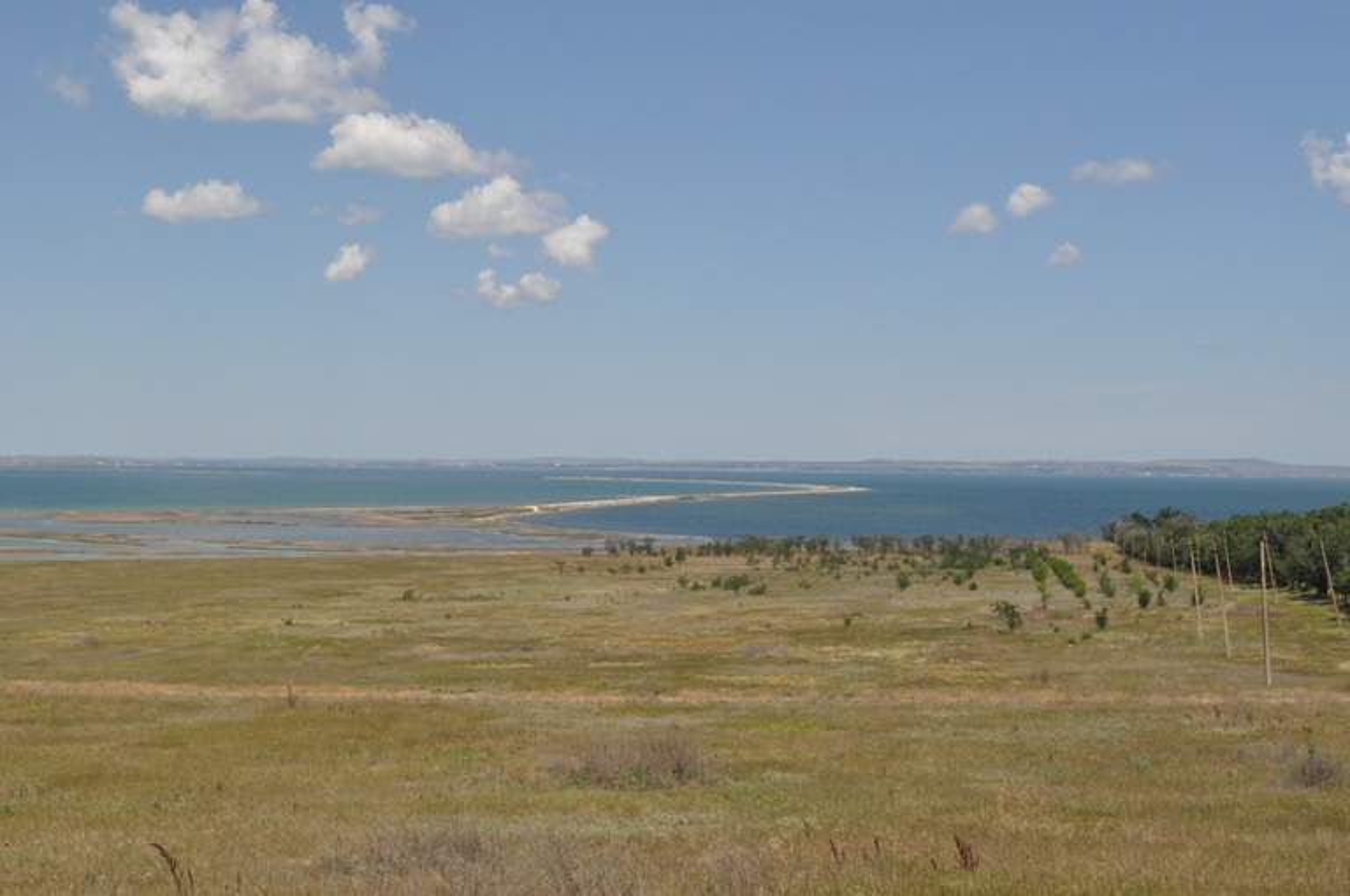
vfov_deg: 25.0
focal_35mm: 54
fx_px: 2022
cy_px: 448
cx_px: 675
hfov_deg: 36.9
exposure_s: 1/800
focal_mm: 36
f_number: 14
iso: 800
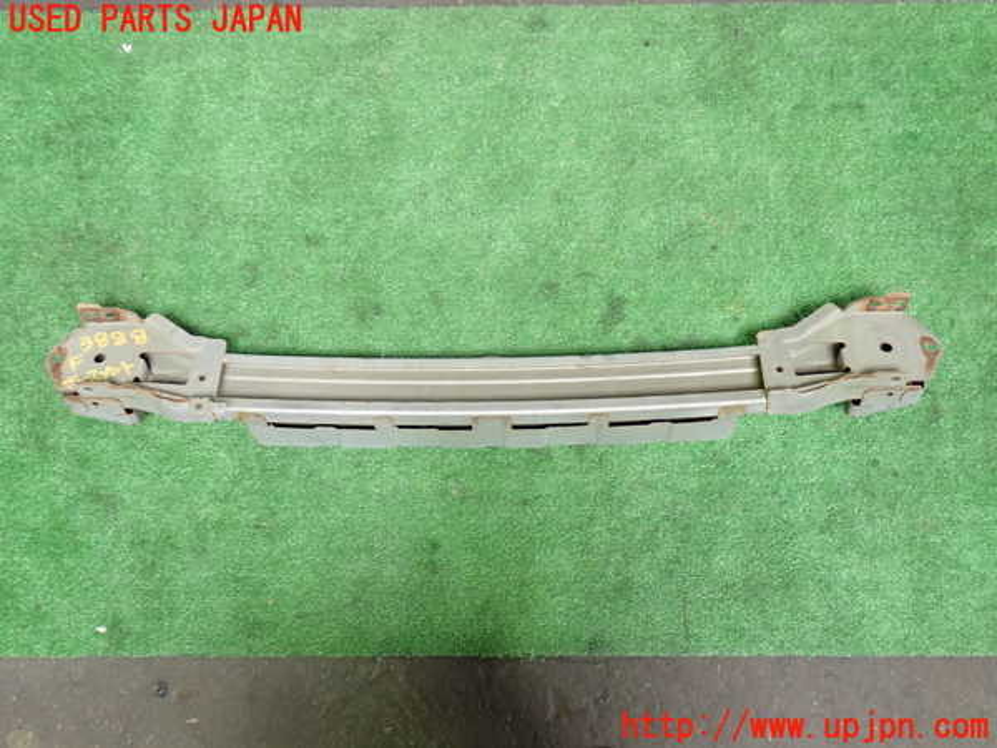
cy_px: 374
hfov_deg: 51.4
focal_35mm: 36
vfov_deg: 39.7
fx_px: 1037
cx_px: 498
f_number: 2.5
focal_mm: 6.37
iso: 250
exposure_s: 1/40
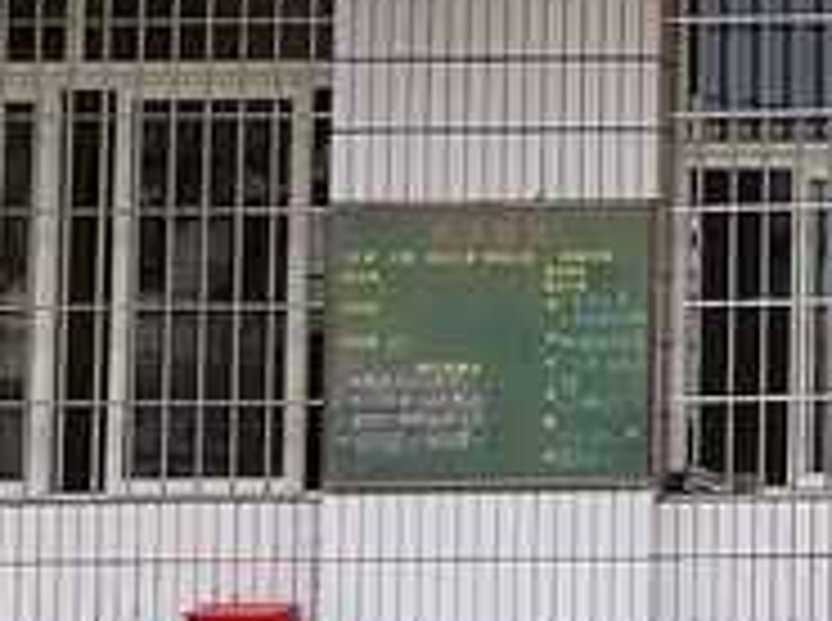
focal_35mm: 182
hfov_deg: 10.1
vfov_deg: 8.1
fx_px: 4366
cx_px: 1655
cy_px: 22
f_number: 1.9
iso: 102
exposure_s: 1/100
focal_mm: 5.52
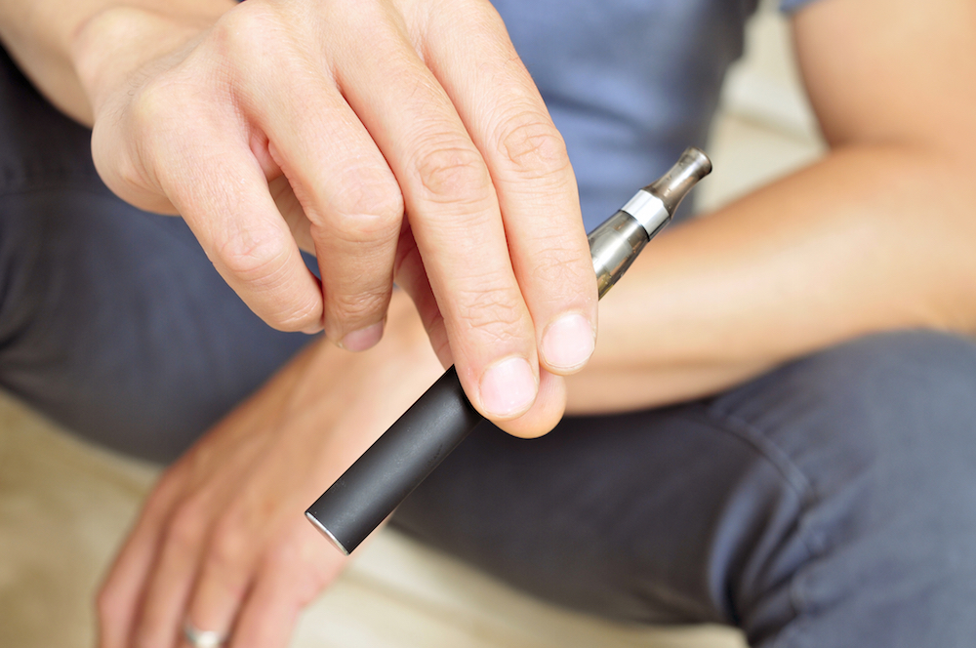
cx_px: 488
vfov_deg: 25.7
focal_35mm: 52
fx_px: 1421
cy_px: 324
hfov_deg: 37.9
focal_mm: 35
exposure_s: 1/100
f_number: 4.5
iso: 200
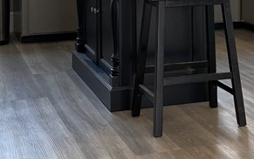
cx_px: 184
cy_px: -56
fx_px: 672
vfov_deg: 13.0
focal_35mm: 97
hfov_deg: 21.3
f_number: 1.8
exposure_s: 1/60
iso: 80
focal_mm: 4.25
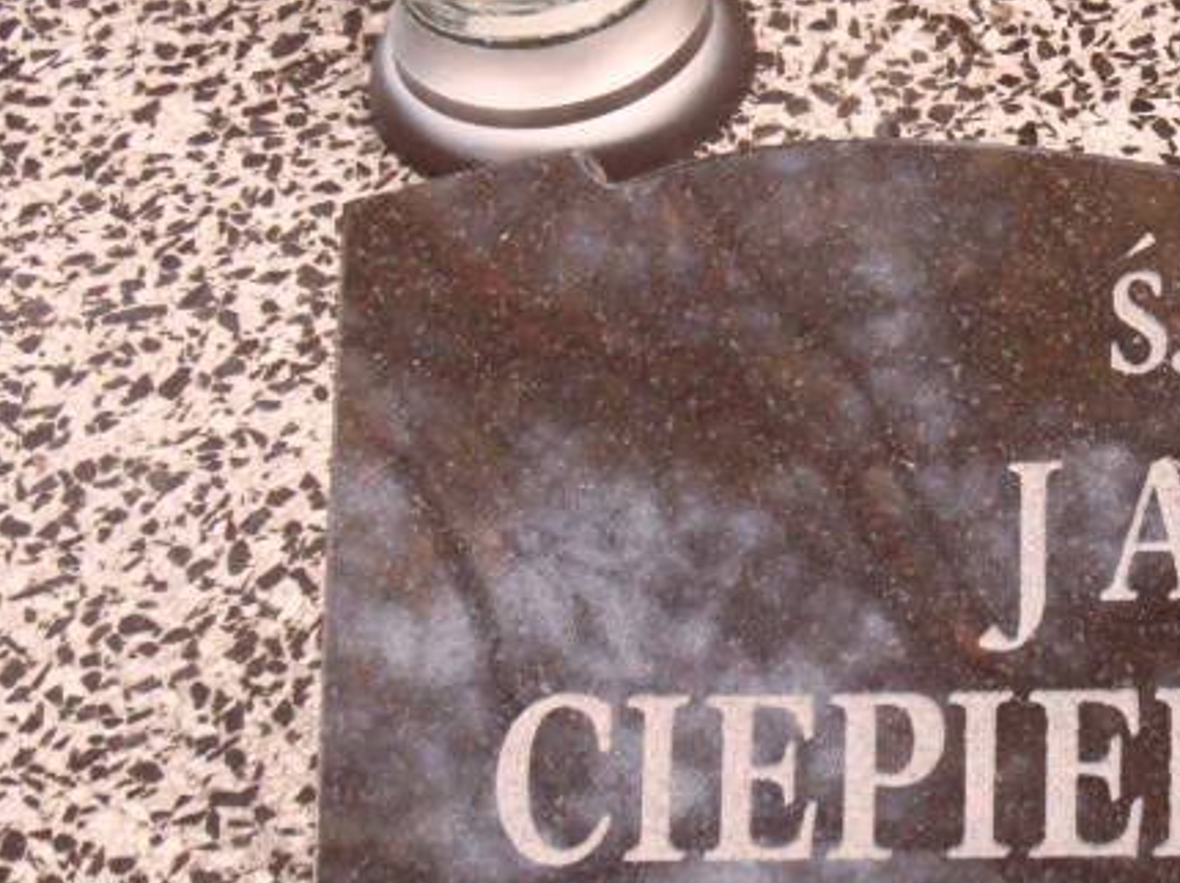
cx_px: 1265
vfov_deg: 10.4
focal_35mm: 143
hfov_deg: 13.6
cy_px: 532
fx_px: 4872
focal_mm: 10.3
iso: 200
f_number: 4
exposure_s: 1/45
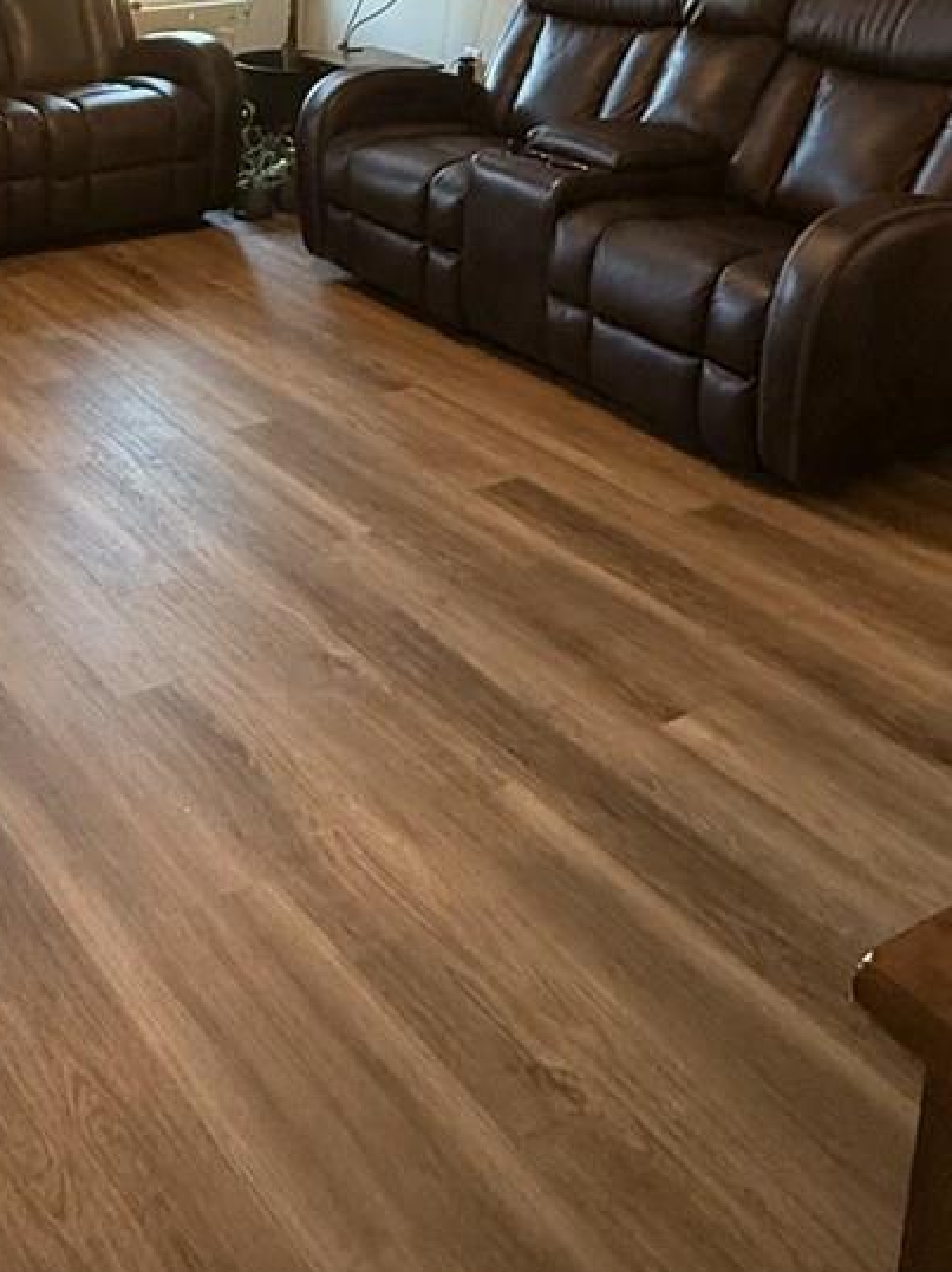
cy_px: 95
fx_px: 1468
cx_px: 7
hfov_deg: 33.0
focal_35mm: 40
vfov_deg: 42.4
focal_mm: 2.22
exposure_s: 1/120
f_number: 2.2
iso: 500
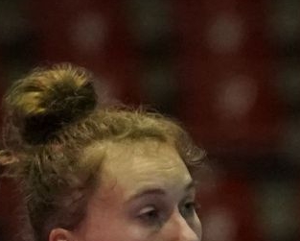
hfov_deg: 1.5
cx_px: 450
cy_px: 463
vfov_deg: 1.2
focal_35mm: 1261
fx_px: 11207
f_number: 2.8
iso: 6400
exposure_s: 1/800
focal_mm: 156
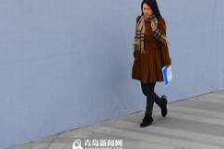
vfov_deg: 13.8
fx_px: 590
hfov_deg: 21.5
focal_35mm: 95
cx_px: 98
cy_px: -43
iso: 320
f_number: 2.8
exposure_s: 1/1250
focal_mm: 36
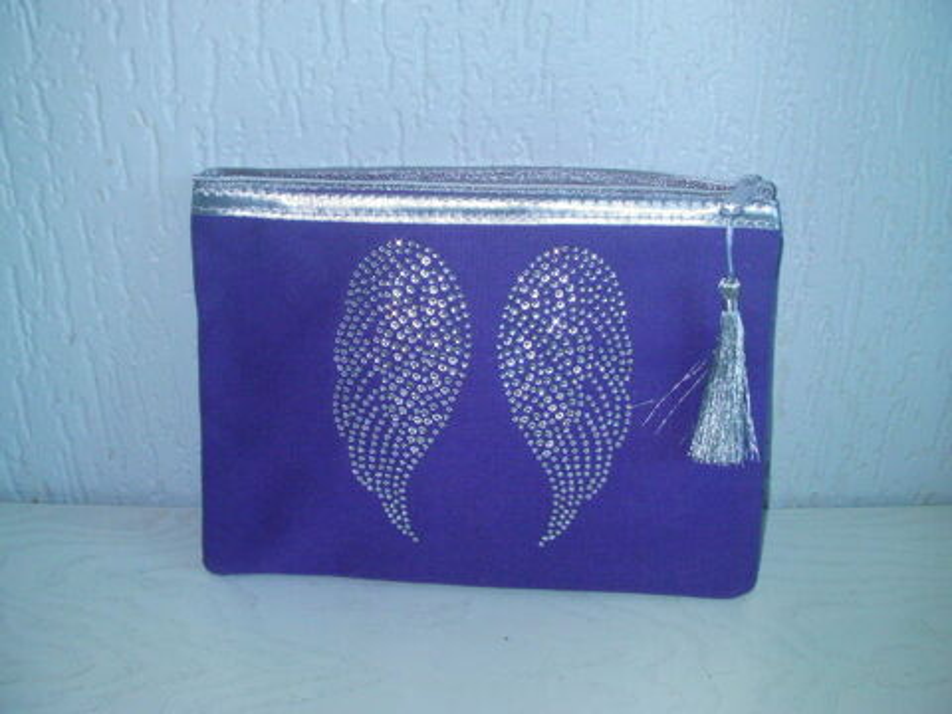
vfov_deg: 37.7
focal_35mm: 38
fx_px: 1045
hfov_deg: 49.0
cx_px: 476
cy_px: 357
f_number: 5.6
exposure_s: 1/30
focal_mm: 6.3
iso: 200
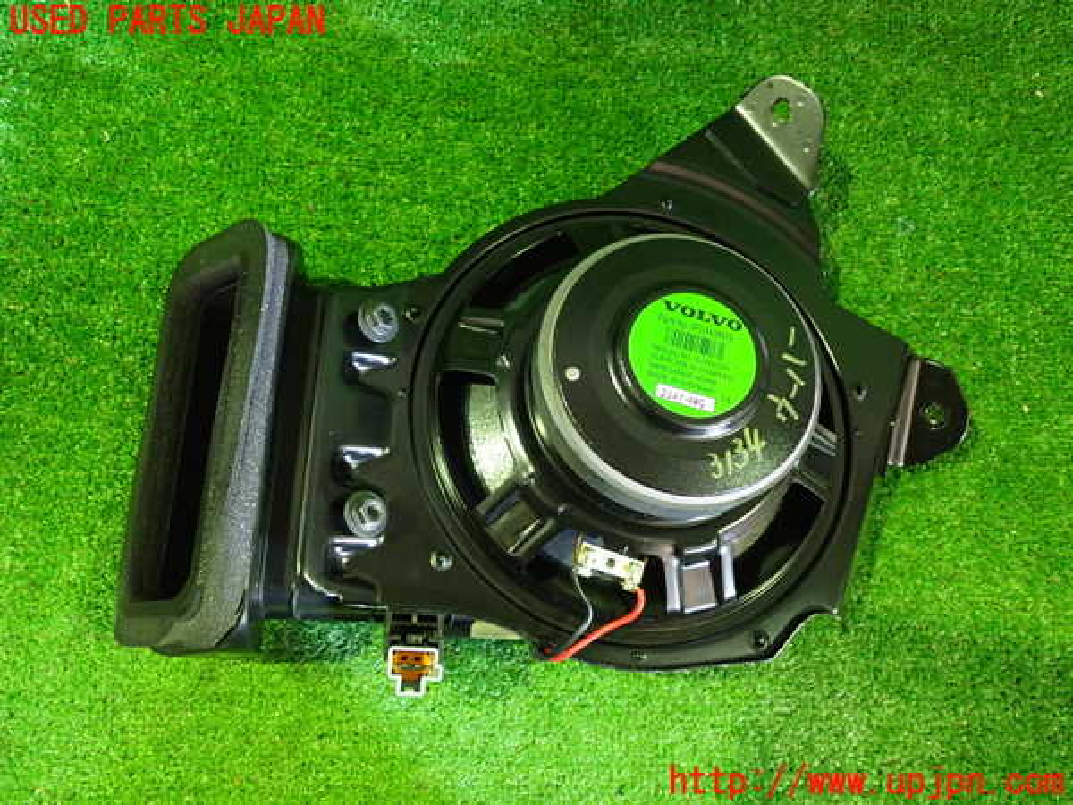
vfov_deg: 46.8
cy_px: 402
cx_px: 536
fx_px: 930
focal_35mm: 30
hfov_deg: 60.0
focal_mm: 5.4
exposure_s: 1/20
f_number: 2.3
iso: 800
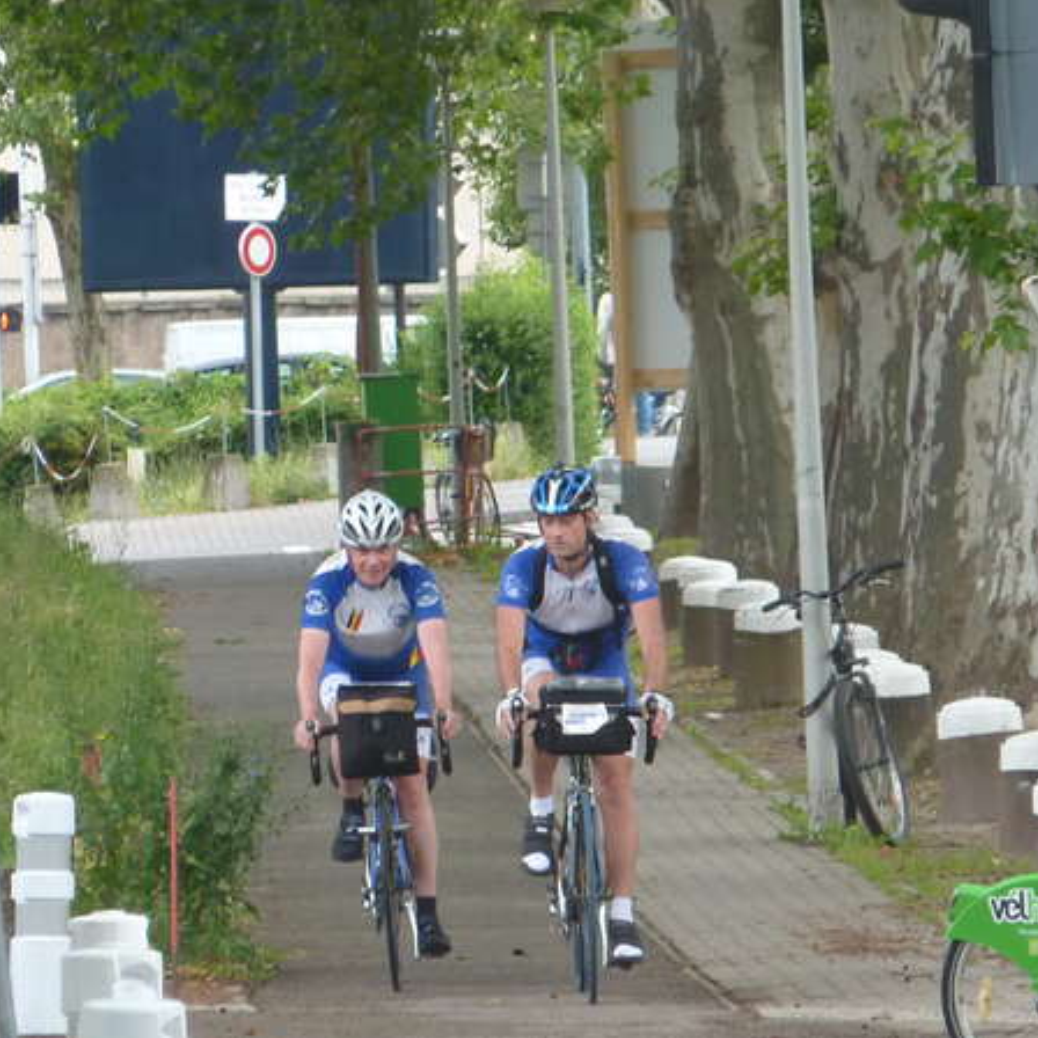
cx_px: 500
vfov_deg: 3.5
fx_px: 17200
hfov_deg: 3.5
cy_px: 519
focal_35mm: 507
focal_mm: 49.2
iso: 200
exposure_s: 1/125
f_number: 4.9
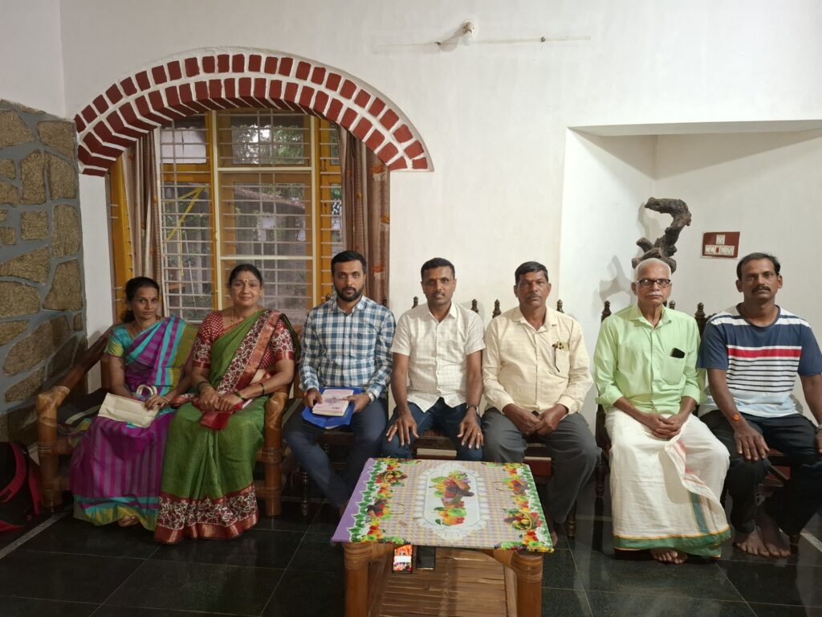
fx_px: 546
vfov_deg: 58.9
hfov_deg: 73.9
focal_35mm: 23
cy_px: 308
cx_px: 411
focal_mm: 5.54
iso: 500
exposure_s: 1/25
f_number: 1.8
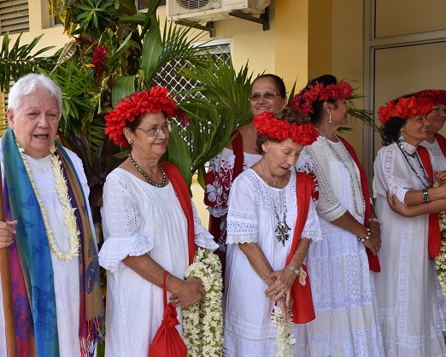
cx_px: 191
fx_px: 615
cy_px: 181
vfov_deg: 32.4
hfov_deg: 39.8
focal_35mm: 47
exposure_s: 1/250
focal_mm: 27
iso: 250
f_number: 8
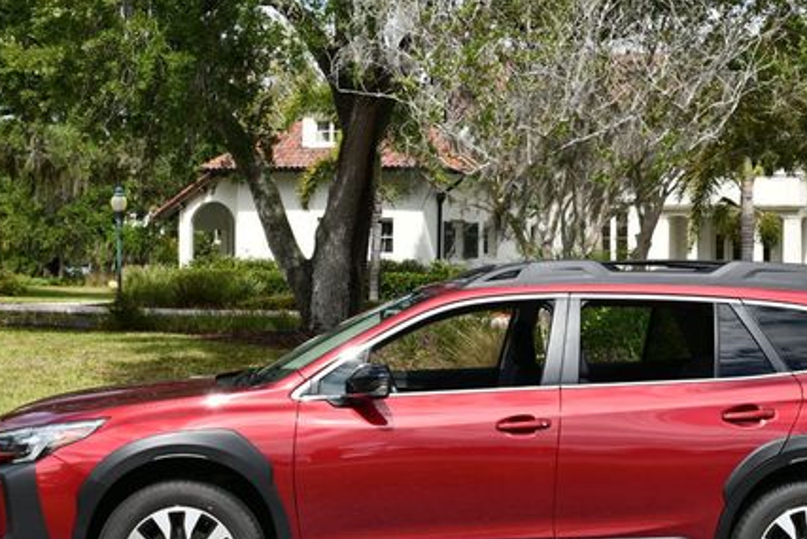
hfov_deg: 26.0
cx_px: 459
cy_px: 284
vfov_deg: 17.5
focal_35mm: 78
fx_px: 1749
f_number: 8
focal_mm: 26
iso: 110
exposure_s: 1/250
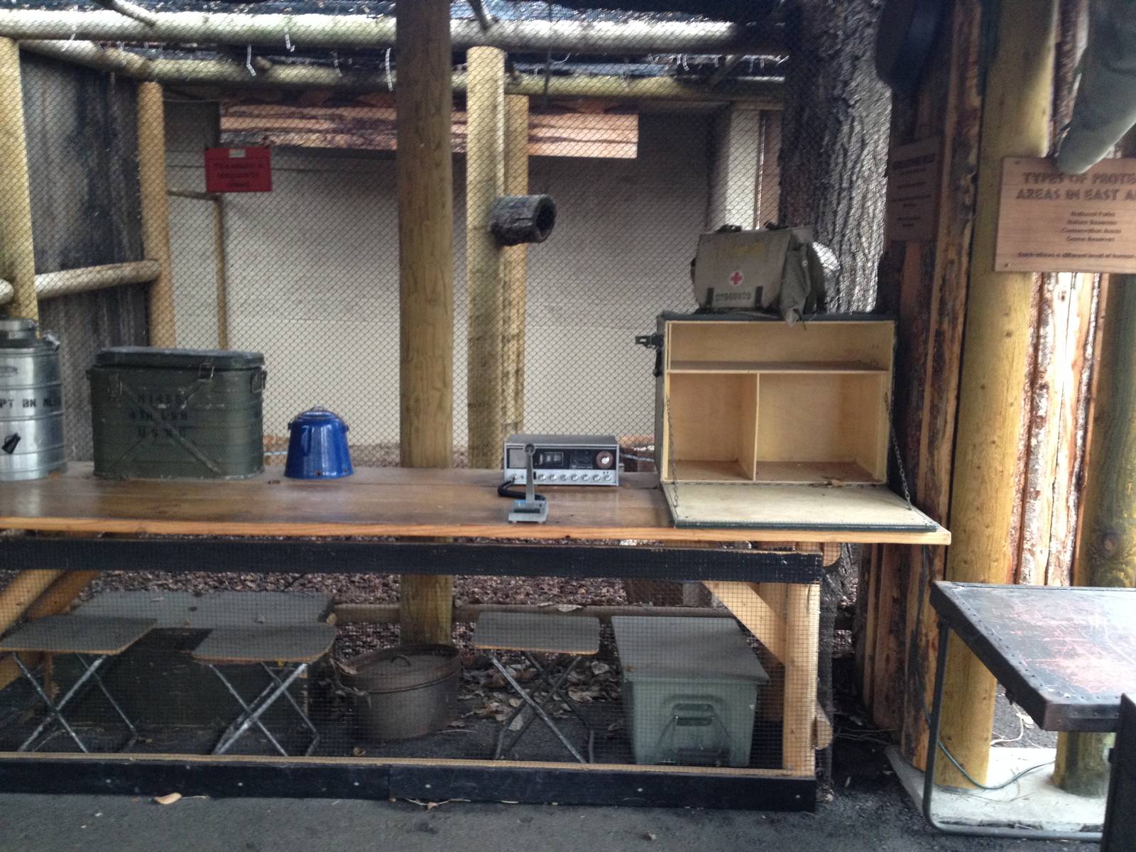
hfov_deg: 52.6
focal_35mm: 35
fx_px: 1149
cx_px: 568
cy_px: 426
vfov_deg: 40.7
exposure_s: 1/20
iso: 160
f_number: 2.4
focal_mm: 4.28
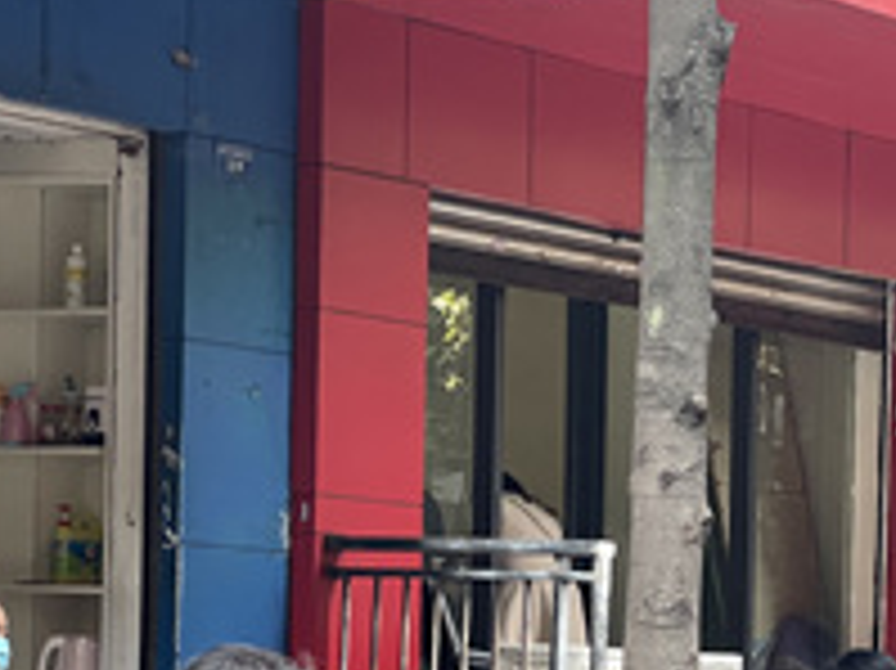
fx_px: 4165
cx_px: 1099
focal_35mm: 161
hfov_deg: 12.0
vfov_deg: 9.1
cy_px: 816
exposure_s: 1/121
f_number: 2.2
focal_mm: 7.5
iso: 80
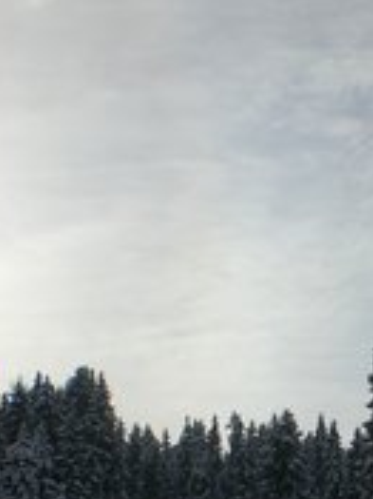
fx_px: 1251
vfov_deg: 21.9
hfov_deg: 16.8
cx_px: 305
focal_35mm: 87
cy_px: 473
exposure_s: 1/1250
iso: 50
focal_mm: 6.3
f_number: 4.4
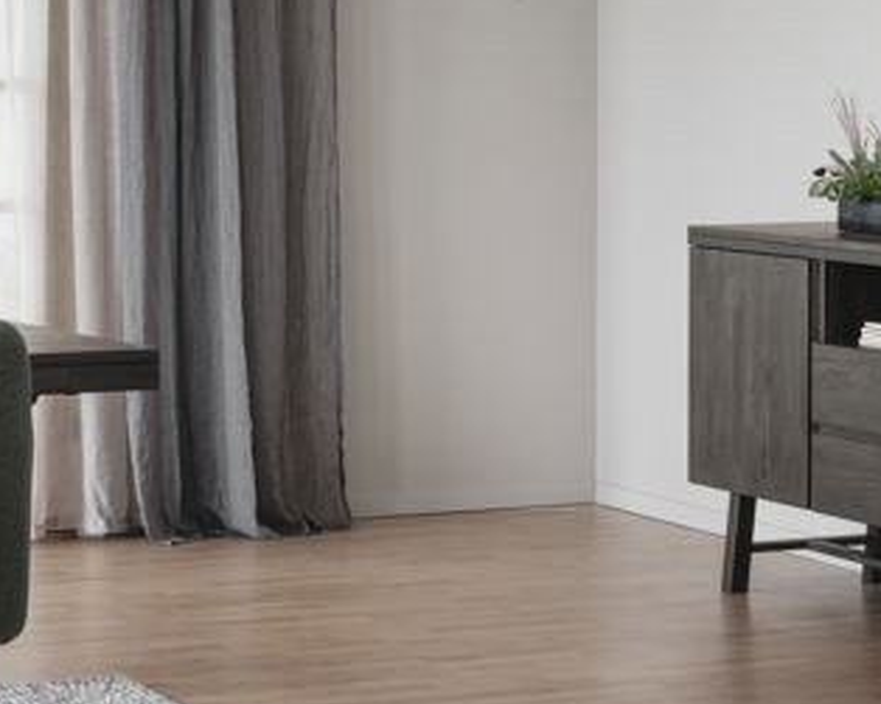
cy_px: 269
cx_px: 596
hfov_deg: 14.8
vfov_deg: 11.9
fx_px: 3389
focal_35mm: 130
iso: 250
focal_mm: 68
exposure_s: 1
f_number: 9
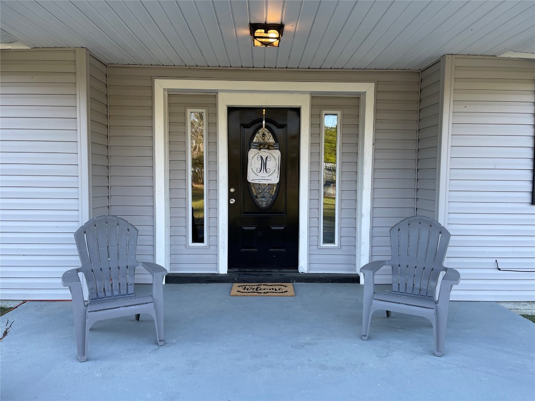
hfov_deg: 67.3
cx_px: 268
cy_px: 200
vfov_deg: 53.1
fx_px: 402
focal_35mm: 26
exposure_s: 1/161
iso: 32
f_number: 1.6
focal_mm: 5.1
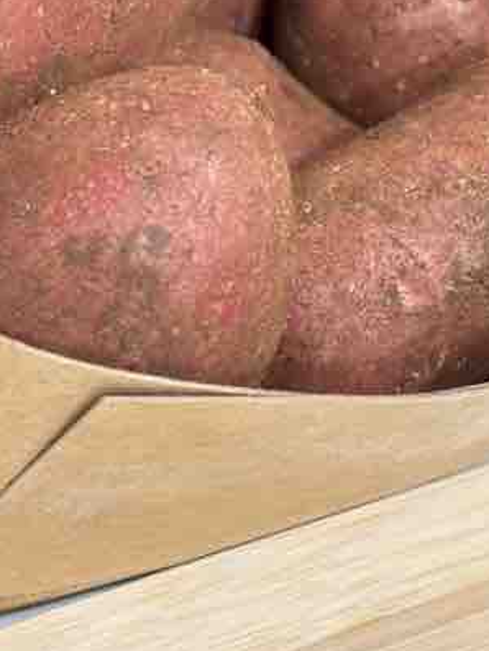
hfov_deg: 11.1
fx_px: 2523
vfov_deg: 14.7
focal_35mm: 134
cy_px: 331
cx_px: 327
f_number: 1.6
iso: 125
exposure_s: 1/33
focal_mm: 5.96
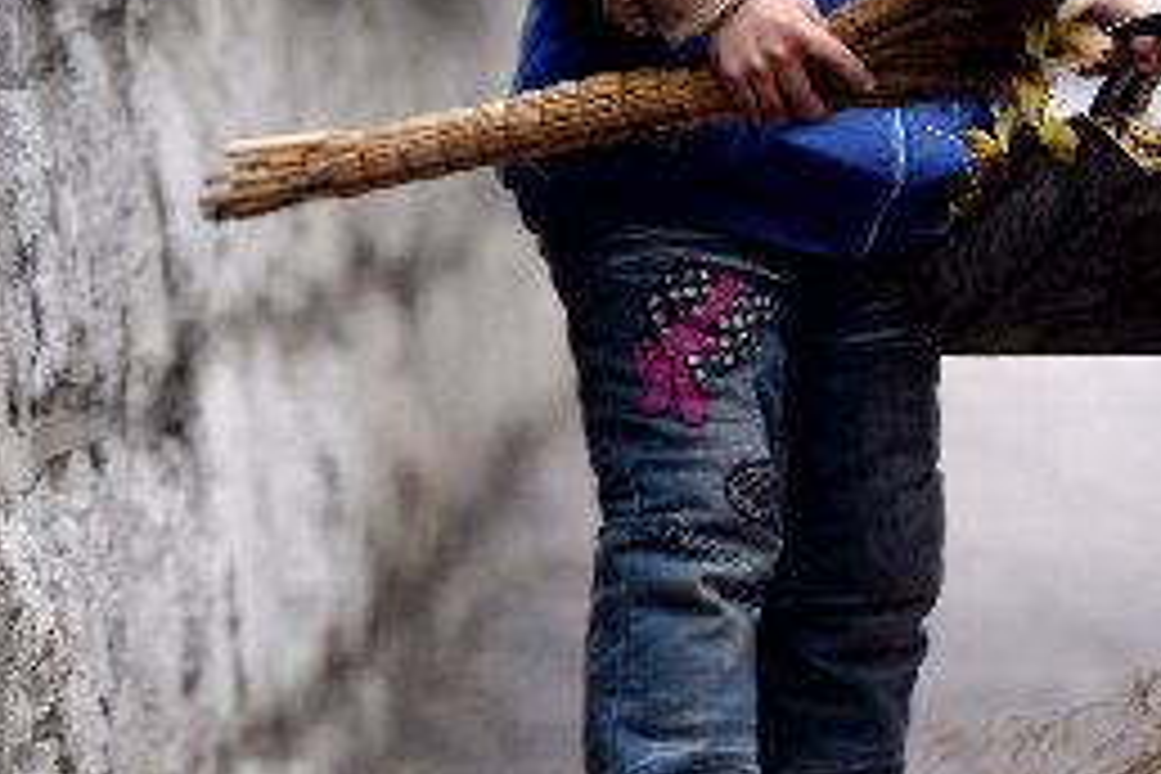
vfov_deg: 2.3
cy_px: -63
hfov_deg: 3.4
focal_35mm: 605
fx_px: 19510
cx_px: 1197
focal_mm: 195
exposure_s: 1/125
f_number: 2.8
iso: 640
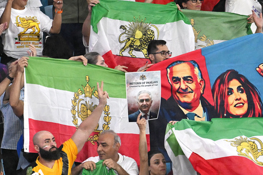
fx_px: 9800
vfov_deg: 1.0
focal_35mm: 1342
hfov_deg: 1.5
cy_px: 88
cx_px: 235
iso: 2500
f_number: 4
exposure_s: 1/800
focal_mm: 400
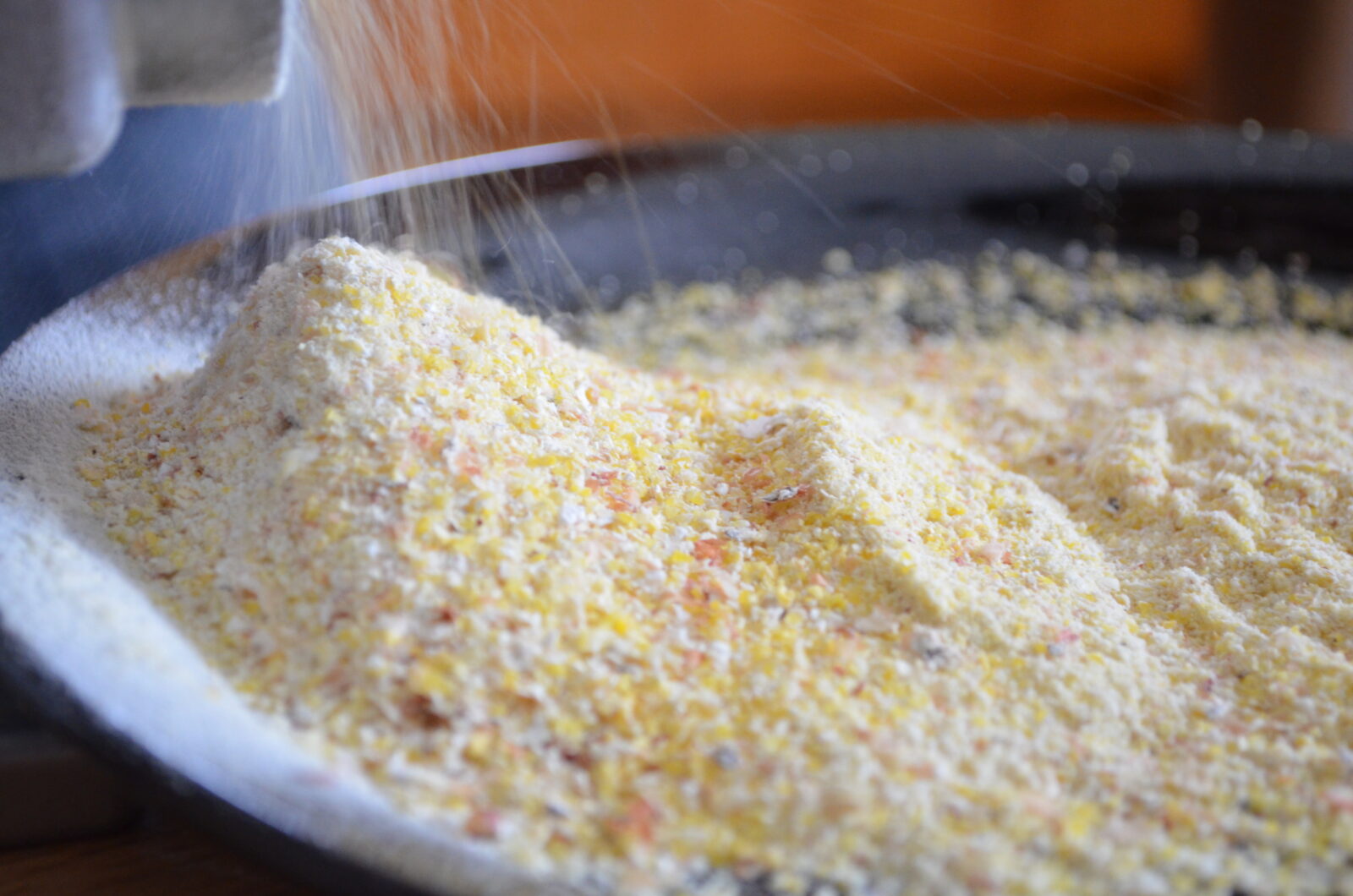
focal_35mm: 66
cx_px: 676
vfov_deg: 20.5
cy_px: 448
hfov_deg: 30.6
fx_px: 2476
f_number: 5.3
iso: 1600
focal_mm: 44
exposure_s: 1/30
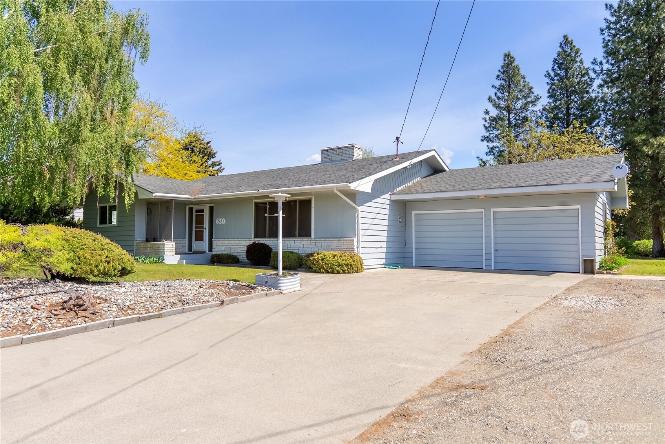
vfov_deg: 53.2
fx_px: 444
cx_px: 332
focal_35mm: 24
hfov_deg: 73.7
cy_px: 222
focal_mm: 24
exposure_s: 1/8000
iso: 400
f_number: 10
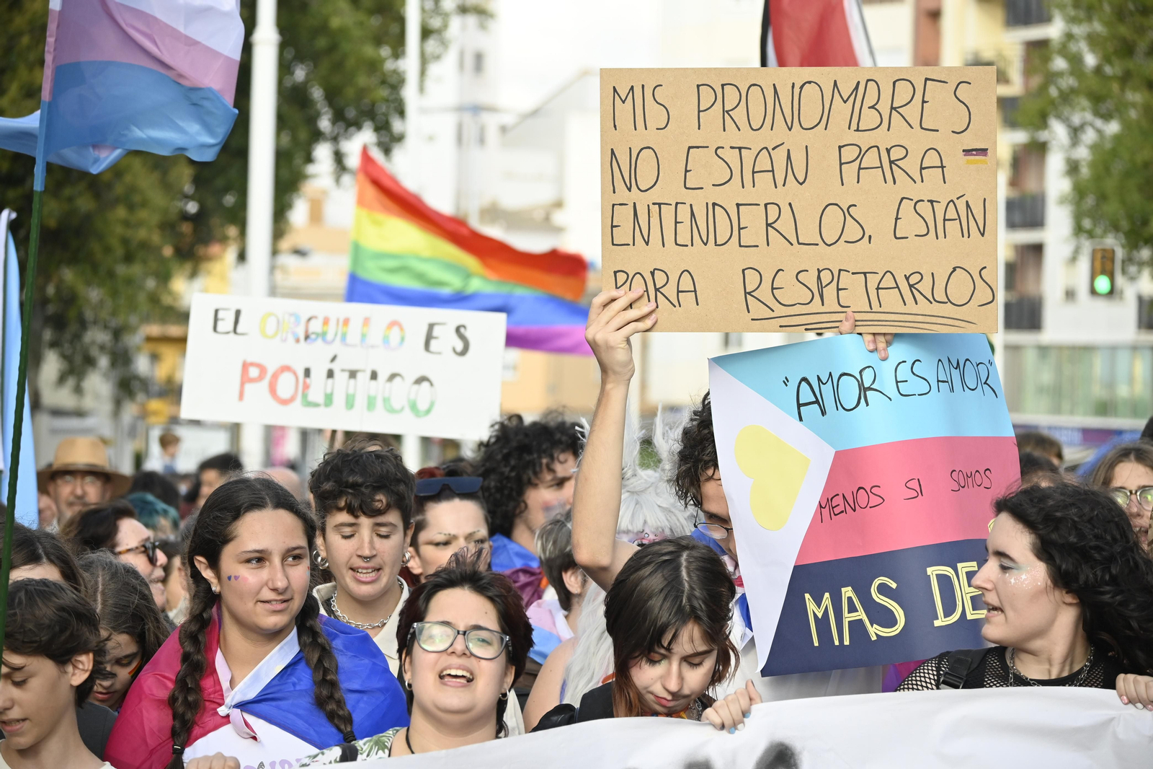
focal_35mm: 165
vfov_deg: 8.3
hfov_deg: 12.5
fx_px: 5283
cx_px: 576
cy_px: 384
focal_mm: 110
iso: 320
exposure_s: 1/500
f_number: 5.6
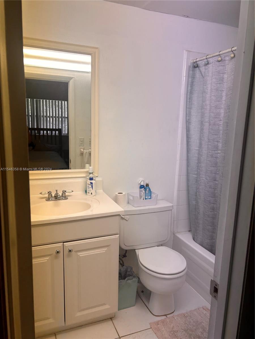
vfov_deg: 67.3
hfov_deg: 53.1
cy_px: 170
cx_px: 128
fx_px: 255
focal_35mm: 26
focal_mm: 5.7
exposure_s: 1/120
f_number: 1.5
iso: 40
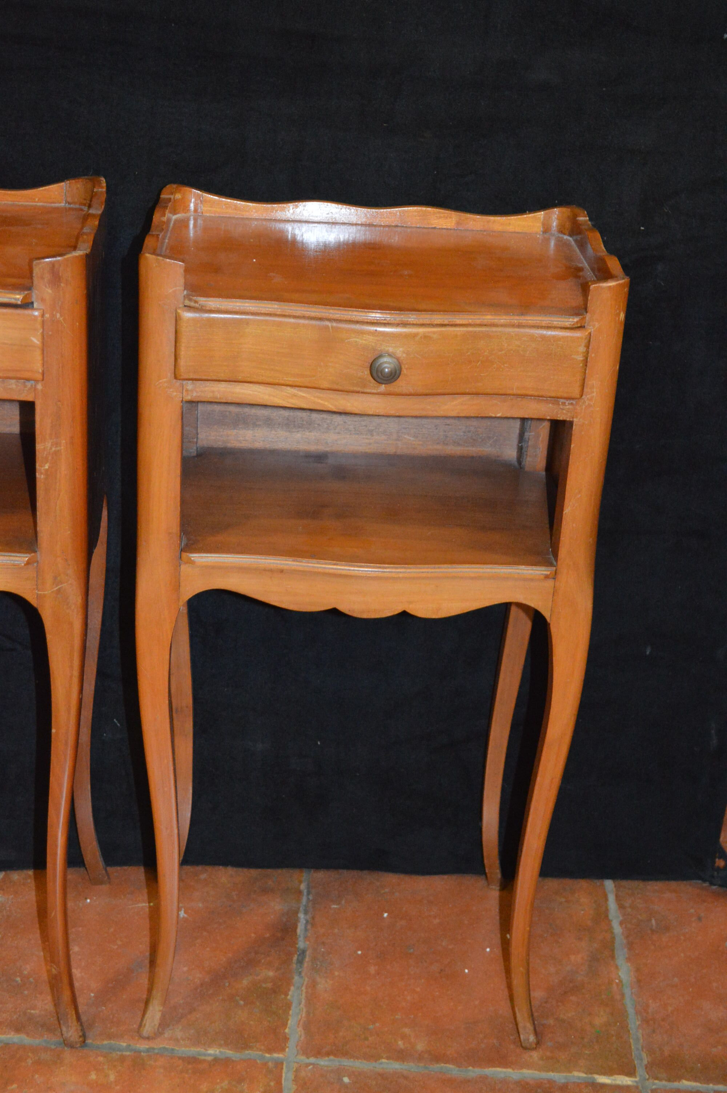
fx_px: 1639
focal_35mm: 54
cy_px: 546
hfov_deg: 25.0
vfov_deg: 36.9
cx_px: 364
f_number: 5
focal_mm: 36
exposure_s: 1/60
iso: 3200
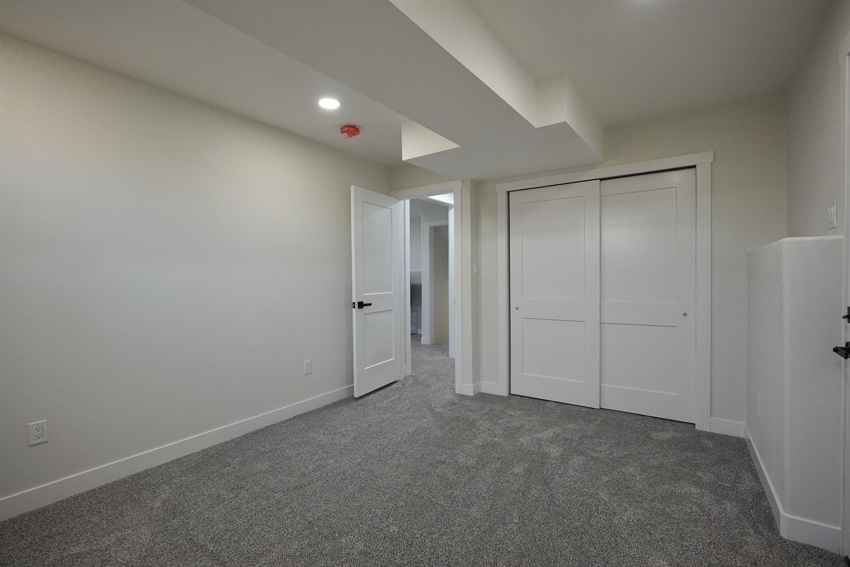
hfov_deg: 96.7
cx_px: 425
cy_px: 284
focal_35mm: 16
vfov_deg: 73.7
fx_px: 378
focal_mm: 11
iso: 800
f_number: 4
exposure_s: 1/160
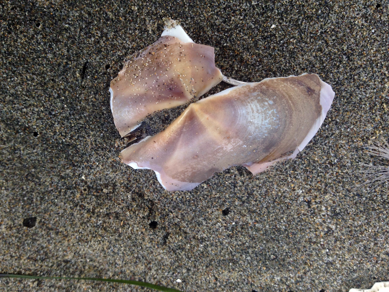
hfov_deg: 52.6
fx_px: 393
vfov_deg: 40.7
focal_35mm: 35
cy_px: 146
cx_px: 194
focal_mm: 4.28
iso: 50
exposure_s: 1/557
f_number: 2.4
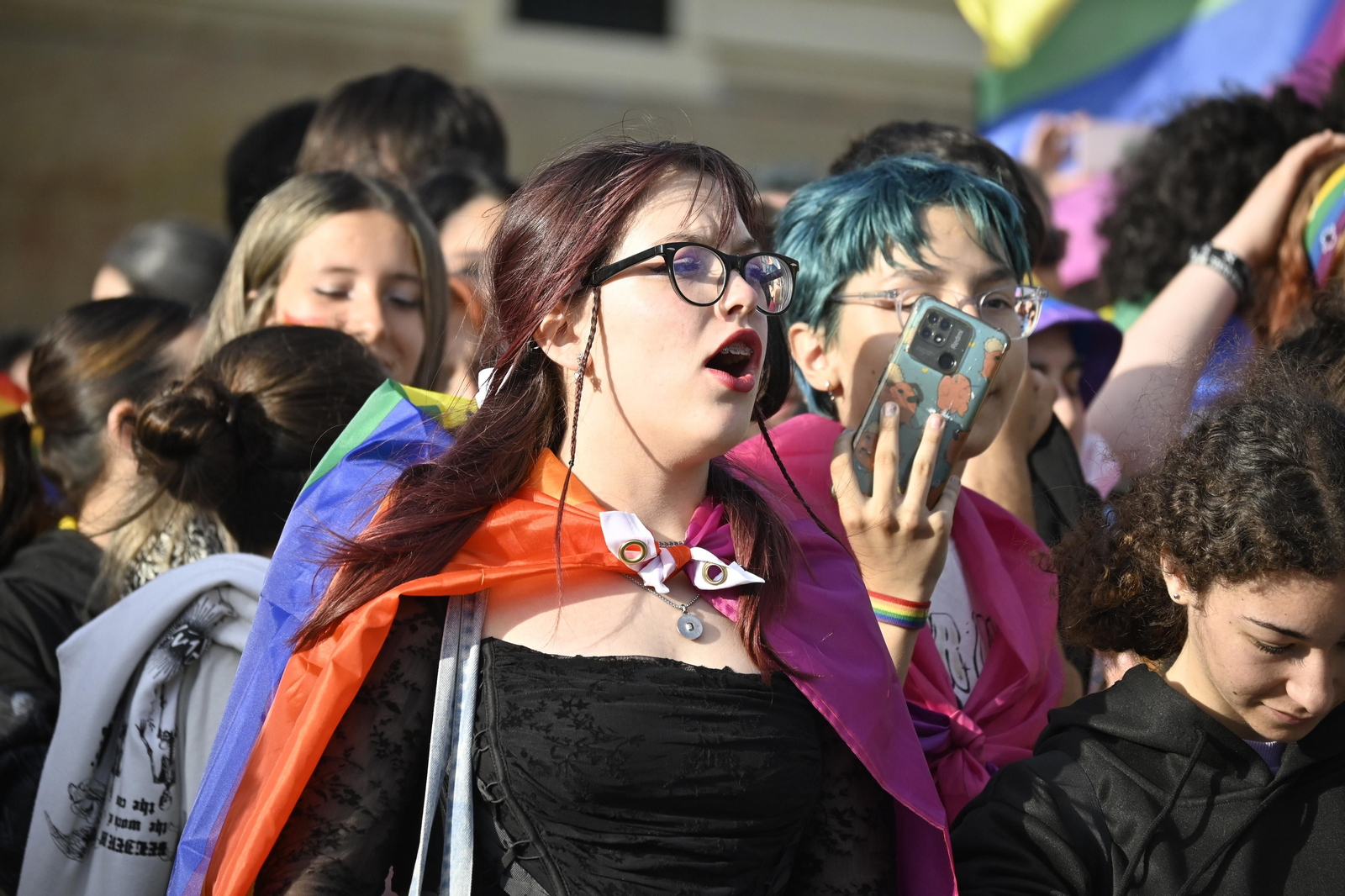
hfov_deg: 7.2
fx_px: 10645
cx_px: 672
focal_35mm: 285
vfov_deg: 4.8
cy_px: 448
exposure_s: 1/1000
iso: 320
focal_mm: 190
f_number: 5.6
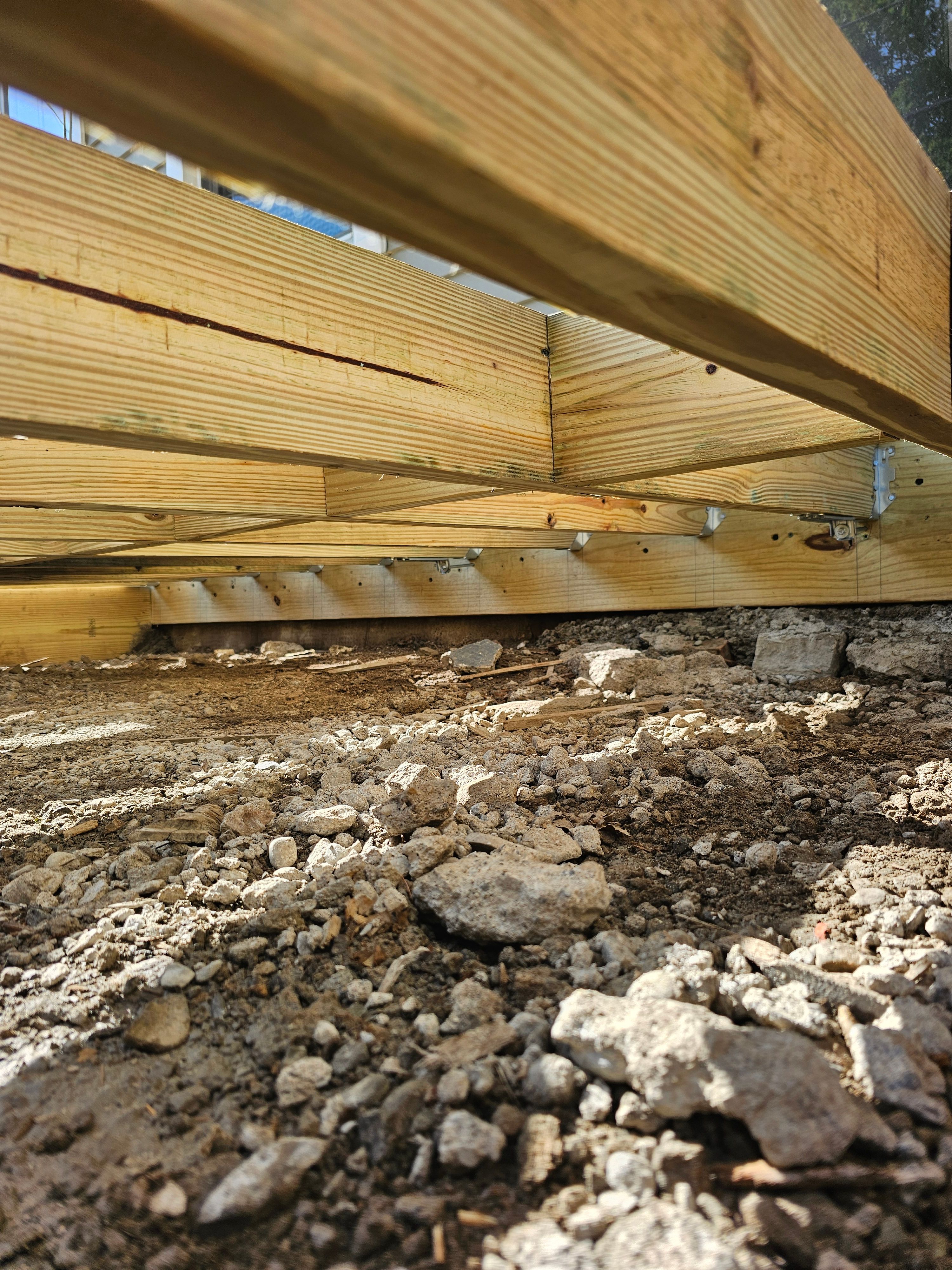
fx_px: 843
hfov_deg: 58.9
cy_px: 635
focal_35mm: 23
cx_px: 476
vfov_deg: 73.9
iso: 16
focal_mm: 6.3
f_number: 1.7
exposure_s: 1/180
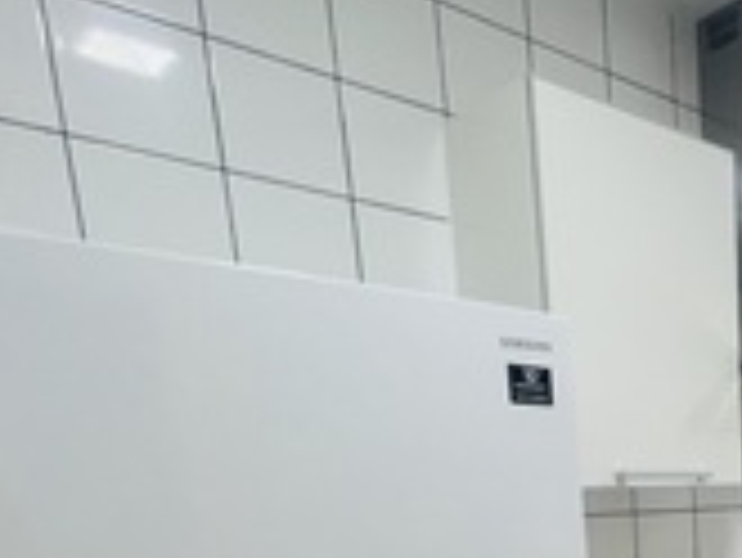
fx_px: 772
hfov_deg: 41.3
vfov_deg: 33.5
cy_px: 641
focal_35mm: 36
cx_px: 812
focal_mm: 1.57
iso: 250
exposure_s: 1/99
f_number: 1.8
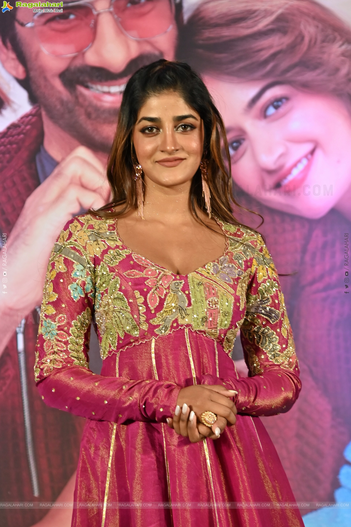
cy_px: 264
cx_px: 176
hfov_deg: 11.7
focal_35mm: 117
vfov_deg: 17.5
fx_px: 1711
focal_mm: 78
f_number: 4.5
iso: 640
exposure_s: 1/125
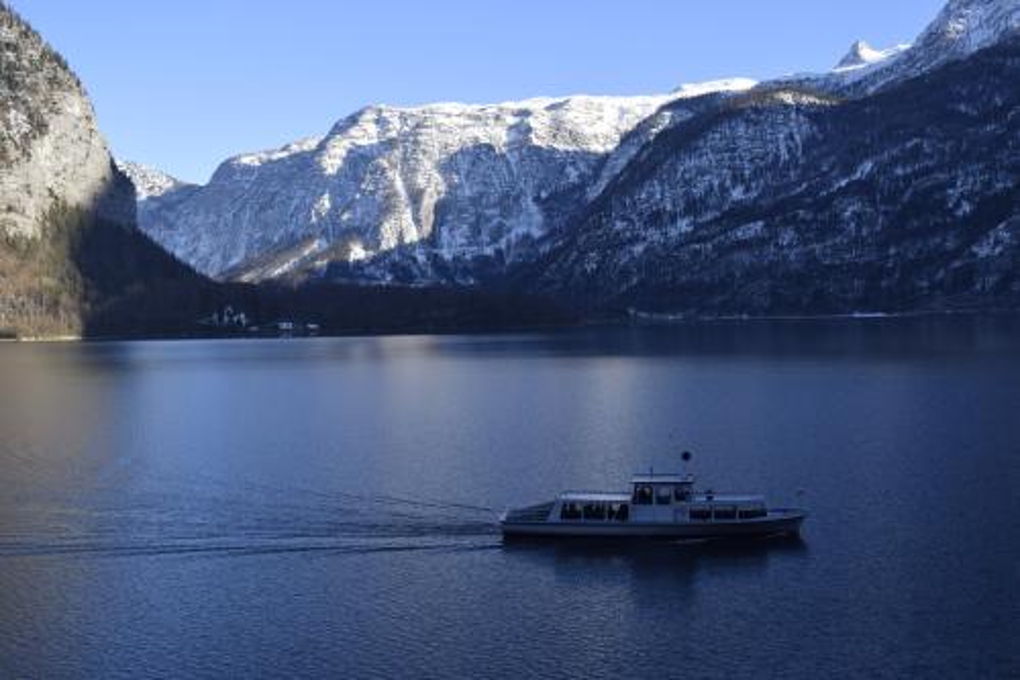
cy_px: 340
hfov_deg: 49.6
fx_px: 1105
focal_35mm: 39
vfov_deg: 34.2
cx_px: 510
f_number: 6.3
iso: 100
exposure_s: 1/320
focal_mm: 26
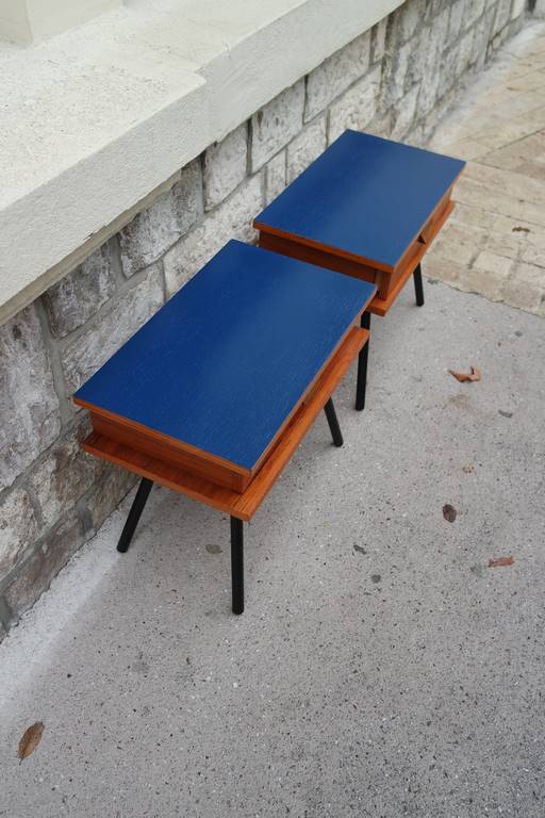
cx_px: 272
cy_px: 409
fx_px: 749
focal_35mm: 33
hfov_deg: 40.0
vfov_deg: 57.2
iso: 200
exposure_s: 1/50
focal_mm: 22
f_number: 3.5
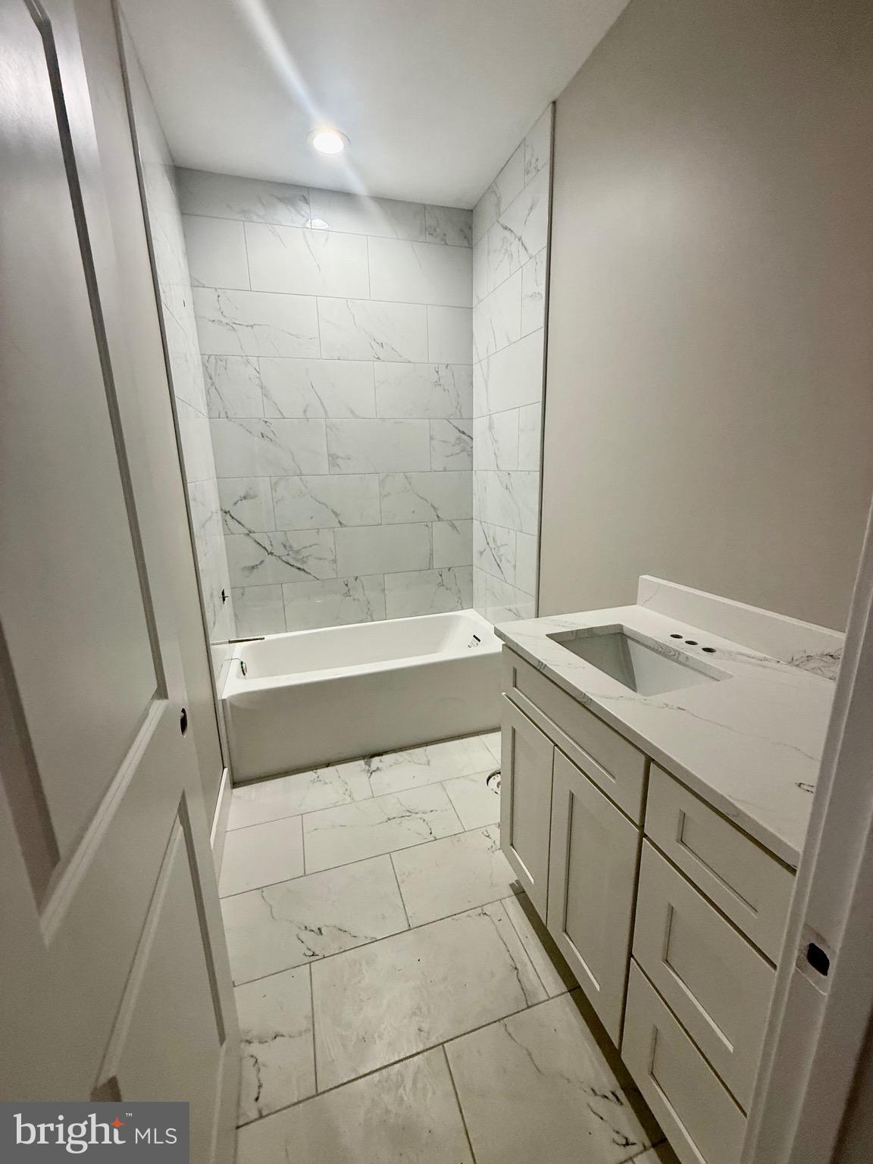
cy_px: 582
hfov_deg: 85.7
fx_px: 471
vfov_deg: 102.1
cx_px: 436
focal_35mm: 14
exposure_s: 1/60
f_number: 2.2
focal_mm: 2.22
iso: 200
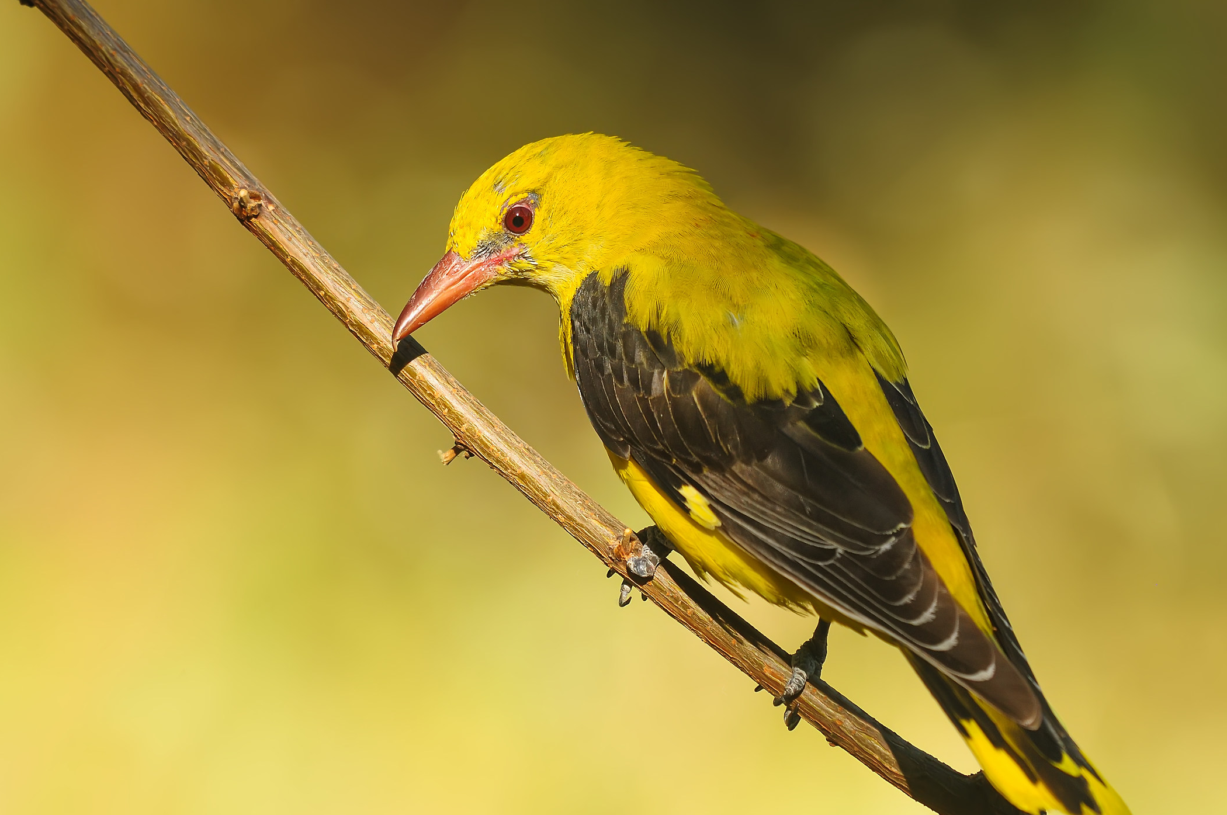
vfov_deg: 1.6
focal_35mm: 857
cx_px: 658
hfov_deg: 2.4
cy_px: 465
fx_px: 29175
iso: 320
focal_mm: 500
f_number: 7.1
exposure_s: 1/640
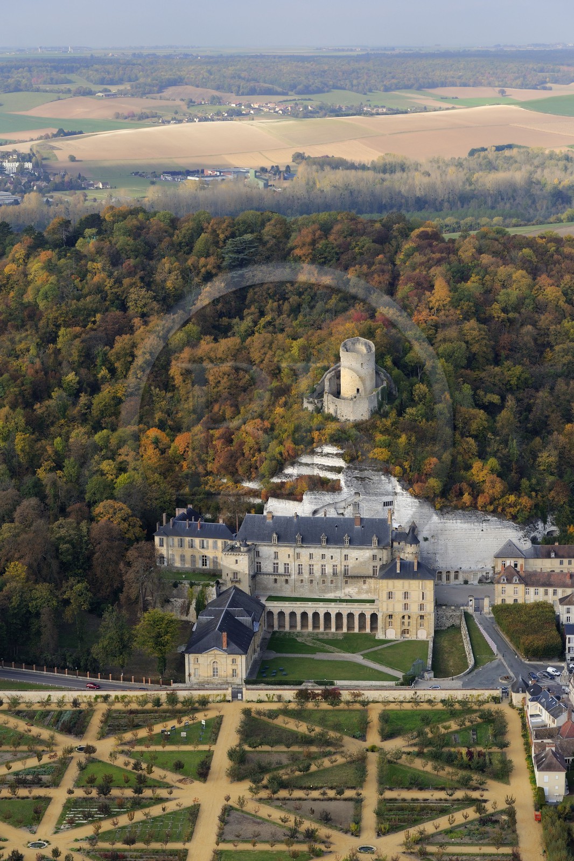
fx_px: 1914
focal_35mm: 80
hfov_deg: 17.1
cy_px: 430
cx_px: 287
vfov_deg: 25.4
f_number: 6.3
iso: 400
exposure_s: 1/800
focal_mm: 80
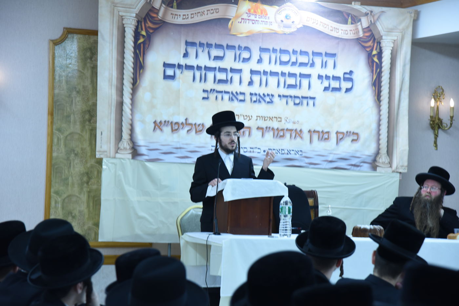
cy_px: 153
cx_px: 230
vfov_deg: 13.0
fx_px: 1338
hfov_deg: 19.5
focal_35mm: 105
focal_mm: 105
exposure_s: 1/160
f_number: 5.6
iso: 1600
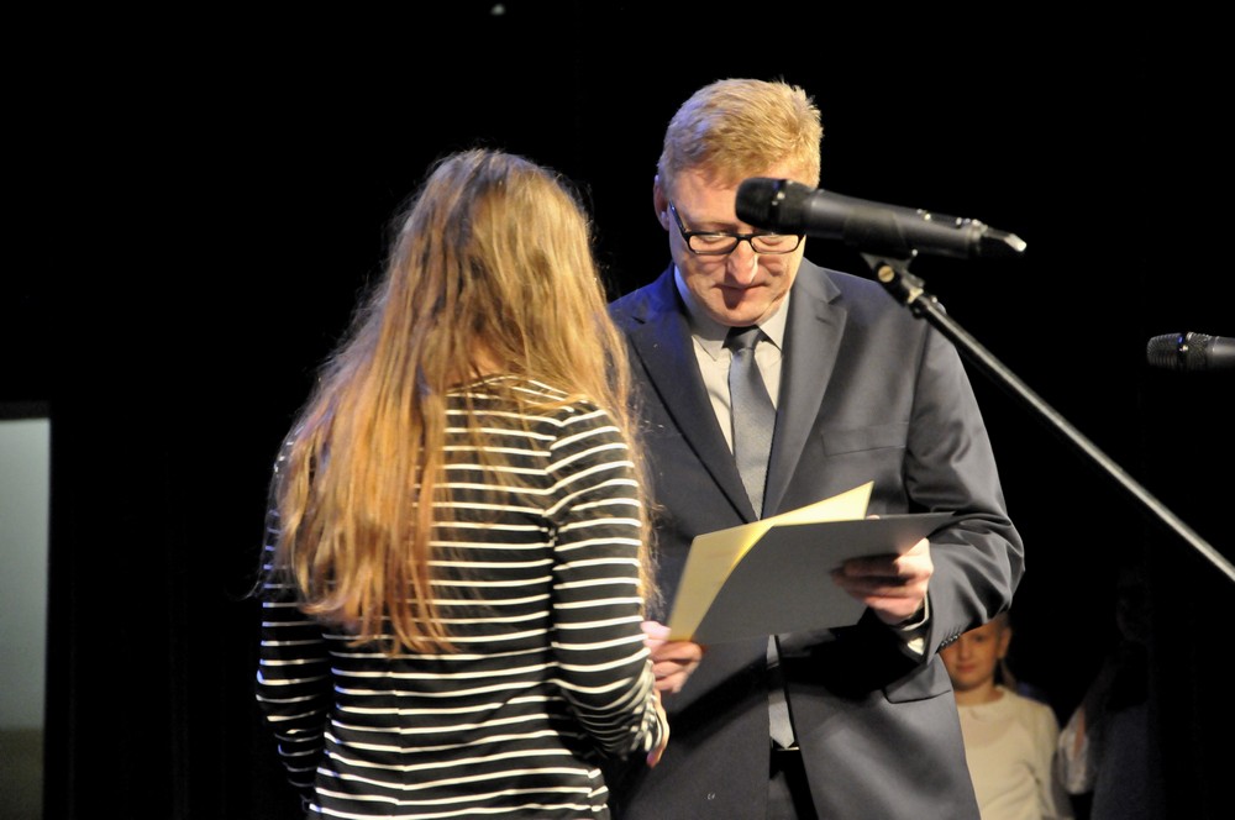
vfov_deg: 8.7
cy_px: 410
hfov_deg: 13.1
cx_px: 618
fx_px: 5396
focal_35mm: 158
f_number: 5.6
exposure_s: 1/30
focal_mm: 105
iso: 3200
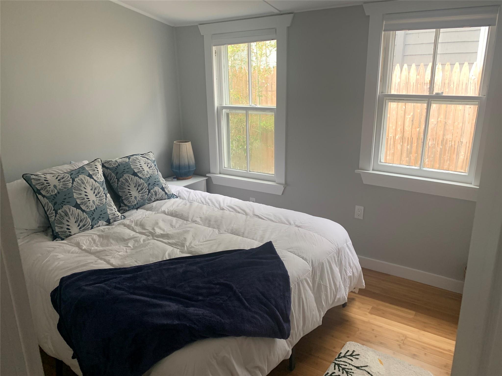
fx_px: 377
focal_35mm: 26
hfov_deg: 67.3
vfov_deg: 53.1
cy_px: 188
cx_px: 251
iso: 100
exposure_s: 1/69
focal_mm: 4.25
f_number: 1.8
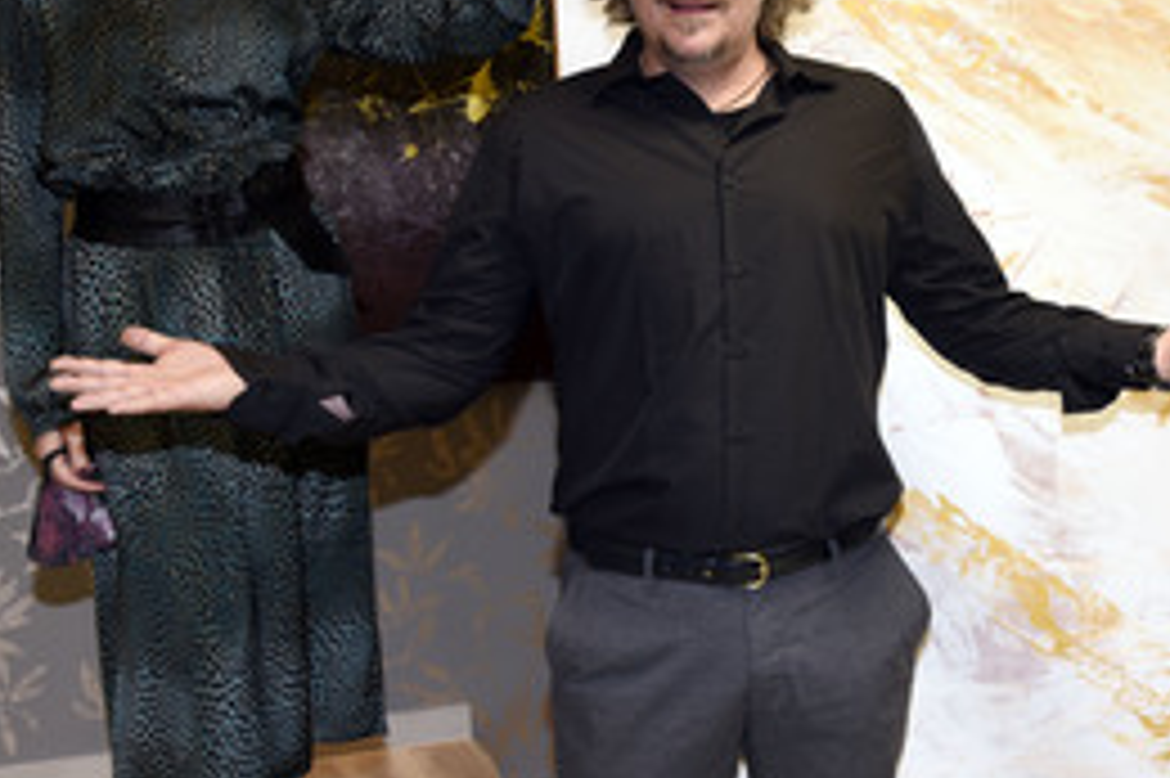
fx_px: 1689
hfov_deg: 37.4
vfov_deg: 25.7
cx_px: 857
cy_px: 207
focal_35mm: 52
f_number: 6.3
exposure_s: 1/60
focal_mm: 30
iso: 800
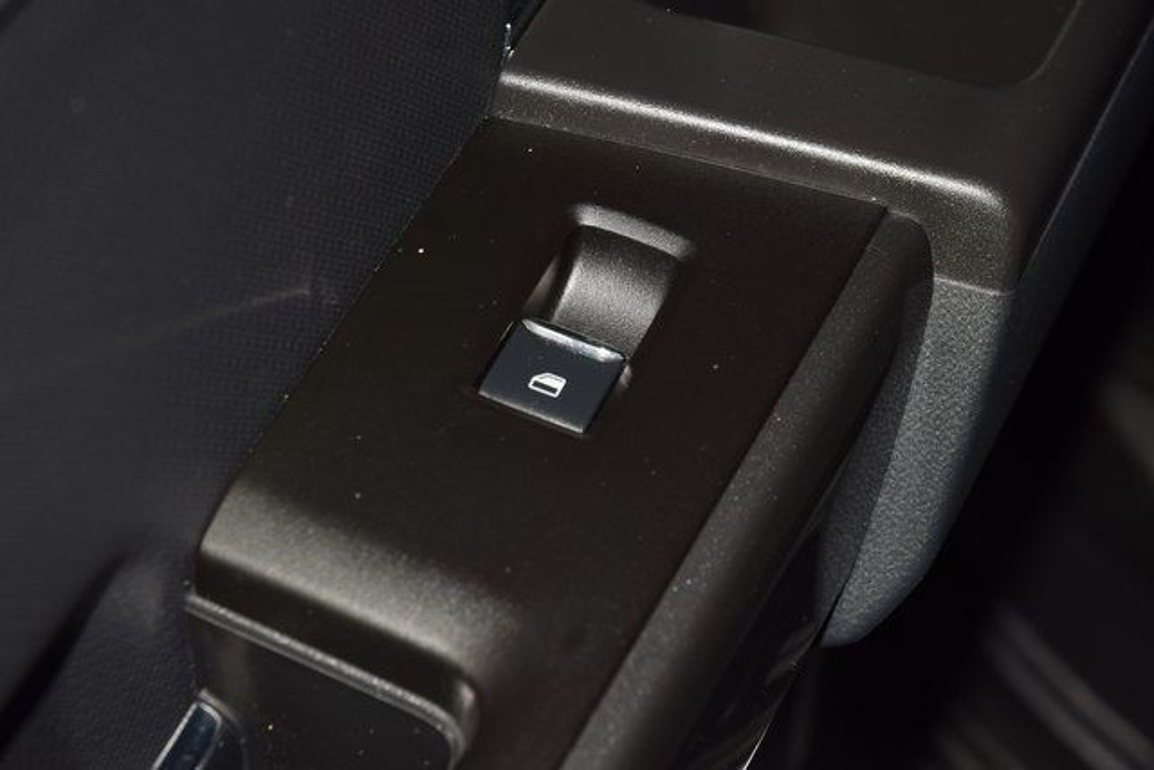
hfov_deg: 19.5
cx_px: 577
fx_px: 3366
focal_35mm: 105
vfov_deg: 13.0
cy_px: 385
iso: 110
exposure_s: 1/125
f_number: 8
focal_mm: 70
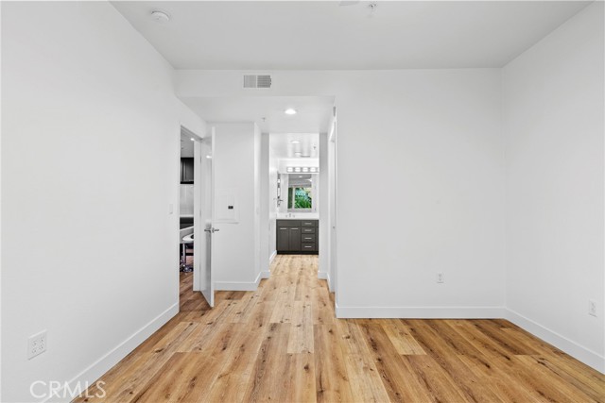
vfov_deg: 62.0
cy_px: 202
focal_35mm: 20
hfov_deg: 84.0
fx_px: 336
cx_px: 302
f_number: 9.5
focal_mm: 20
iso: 320
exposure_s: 1
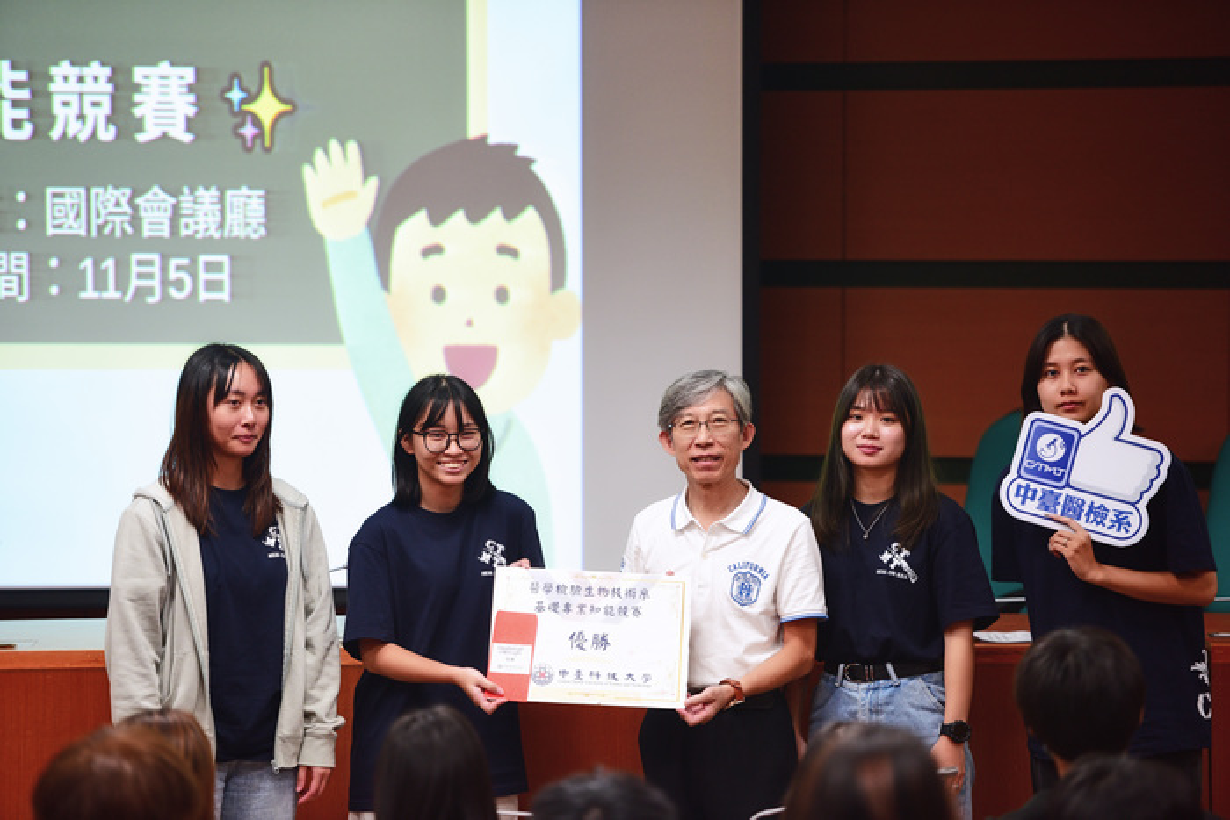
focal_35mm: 165
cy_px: 410
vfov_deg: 8.3
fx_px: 5638
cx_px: 615
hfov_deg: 12.4
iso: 640
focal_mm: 165
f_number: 2.8
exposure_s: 1/80
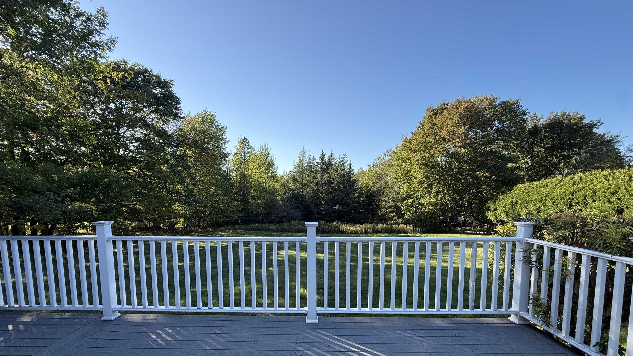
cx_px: 309
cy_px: 218
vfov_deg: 66.3
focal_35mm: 16
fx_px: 269
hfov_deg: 99.4
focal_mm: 2.22
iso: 50
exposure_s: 1/475
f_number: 2.2
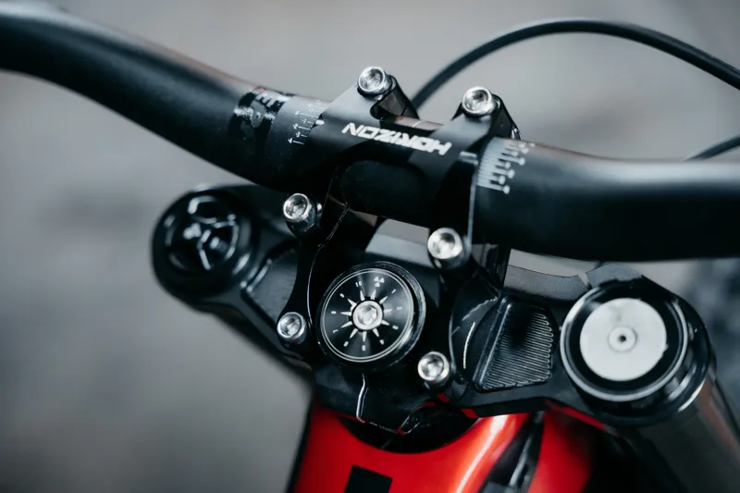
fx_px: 1438
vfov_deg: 19.4
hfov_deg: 28.8
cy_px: 246
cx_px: 370
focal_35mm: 70
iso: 1600
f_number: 2.8
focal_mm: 70
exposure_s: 1/160
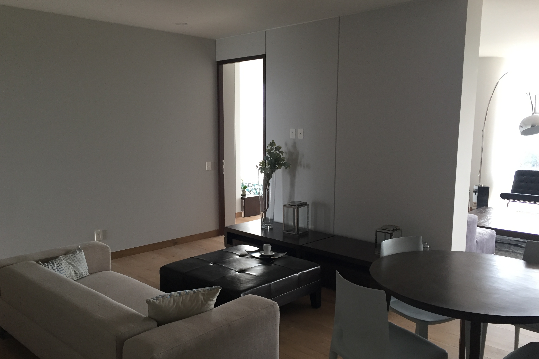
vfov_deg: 42.3
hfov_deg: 60.3
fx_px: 464
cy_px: 195
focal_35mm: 31
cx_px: 266
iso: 80
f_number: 2.2
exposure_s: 1/30
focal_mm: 4.15
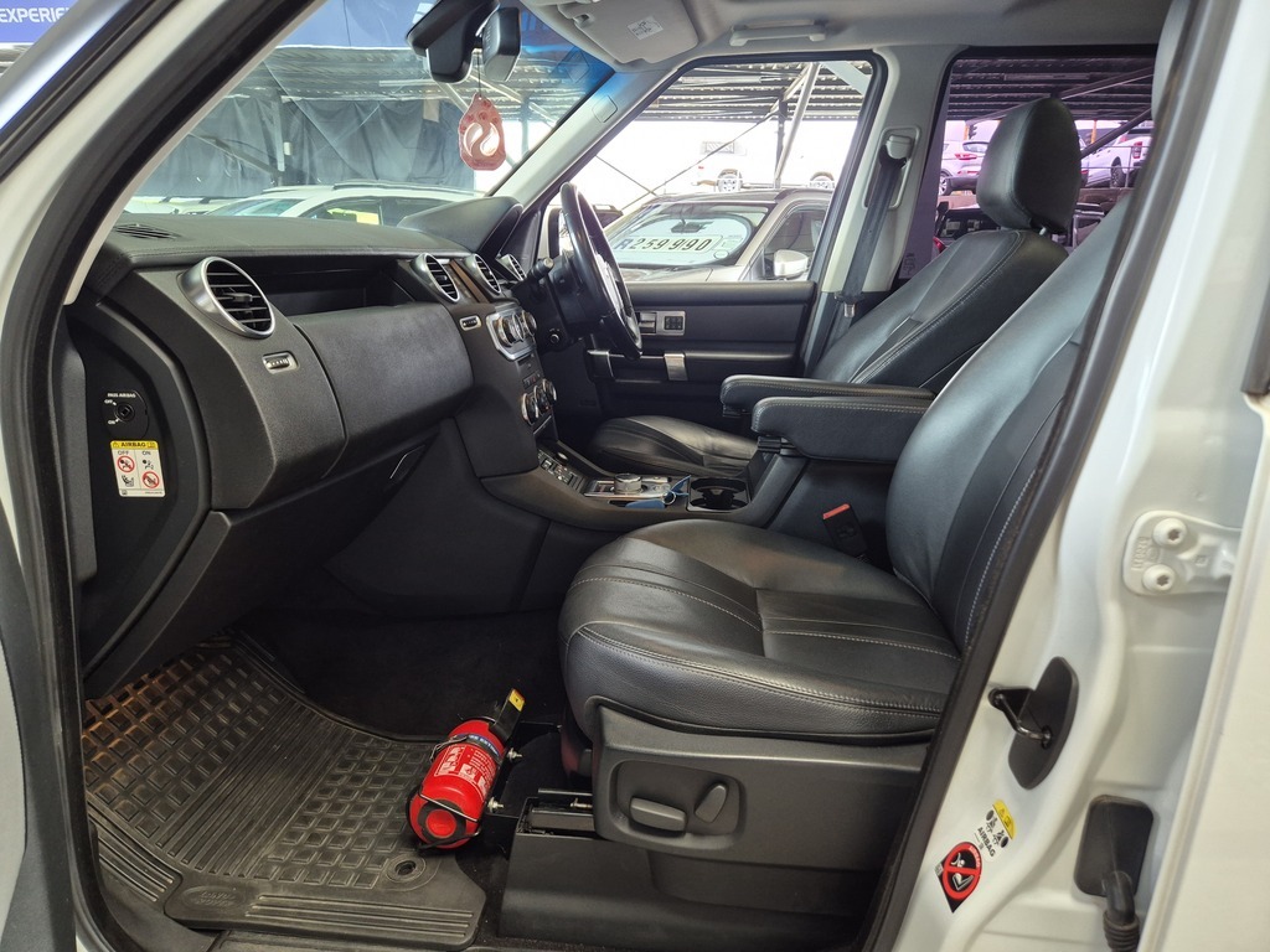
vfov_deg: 58.9
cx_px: 635
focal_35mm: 23
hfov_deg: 73.9
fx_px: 844
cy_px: 476
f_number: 1.8
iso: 400
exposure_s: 1/100
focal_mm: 5.4
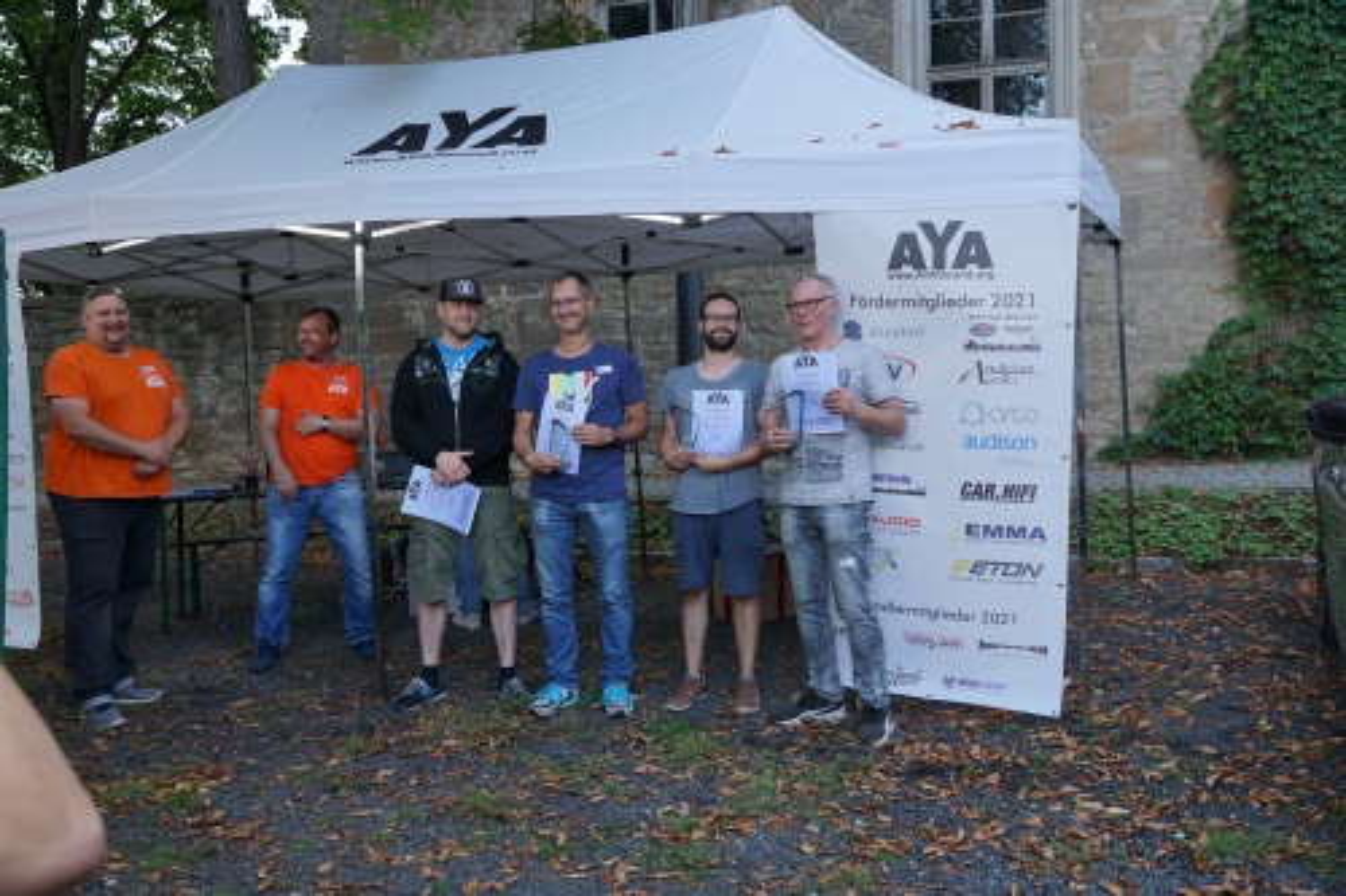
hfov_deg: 53.1
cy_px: 448
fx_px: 1345
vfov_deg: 36.8
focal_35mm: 36
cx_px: 673
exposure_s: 1/160
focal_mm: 24
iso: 320
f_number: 4
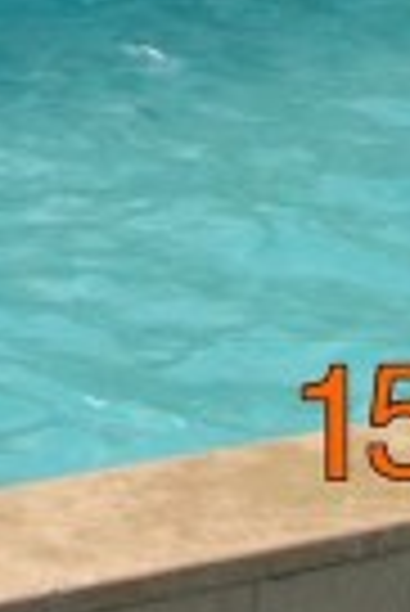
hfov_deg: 4.5
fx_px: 5163
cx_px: -525
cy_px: -1044
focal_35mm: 303
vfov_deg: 6.4
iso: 100
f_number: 7.1
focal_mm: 24
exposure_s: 1/200
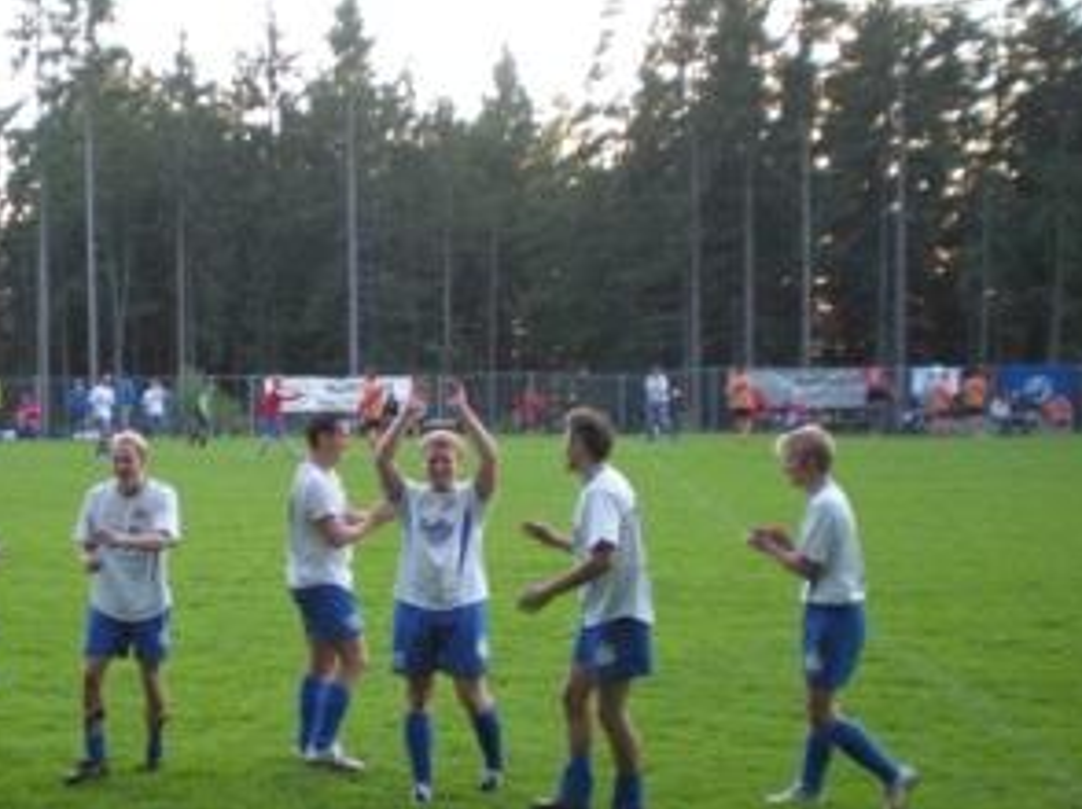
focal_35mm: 58
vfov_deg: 25.1
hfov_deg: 32.9
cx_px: 335
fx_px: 1811
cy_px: 493
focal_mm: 6.3
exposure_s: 1/226
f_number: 3.1
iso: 400
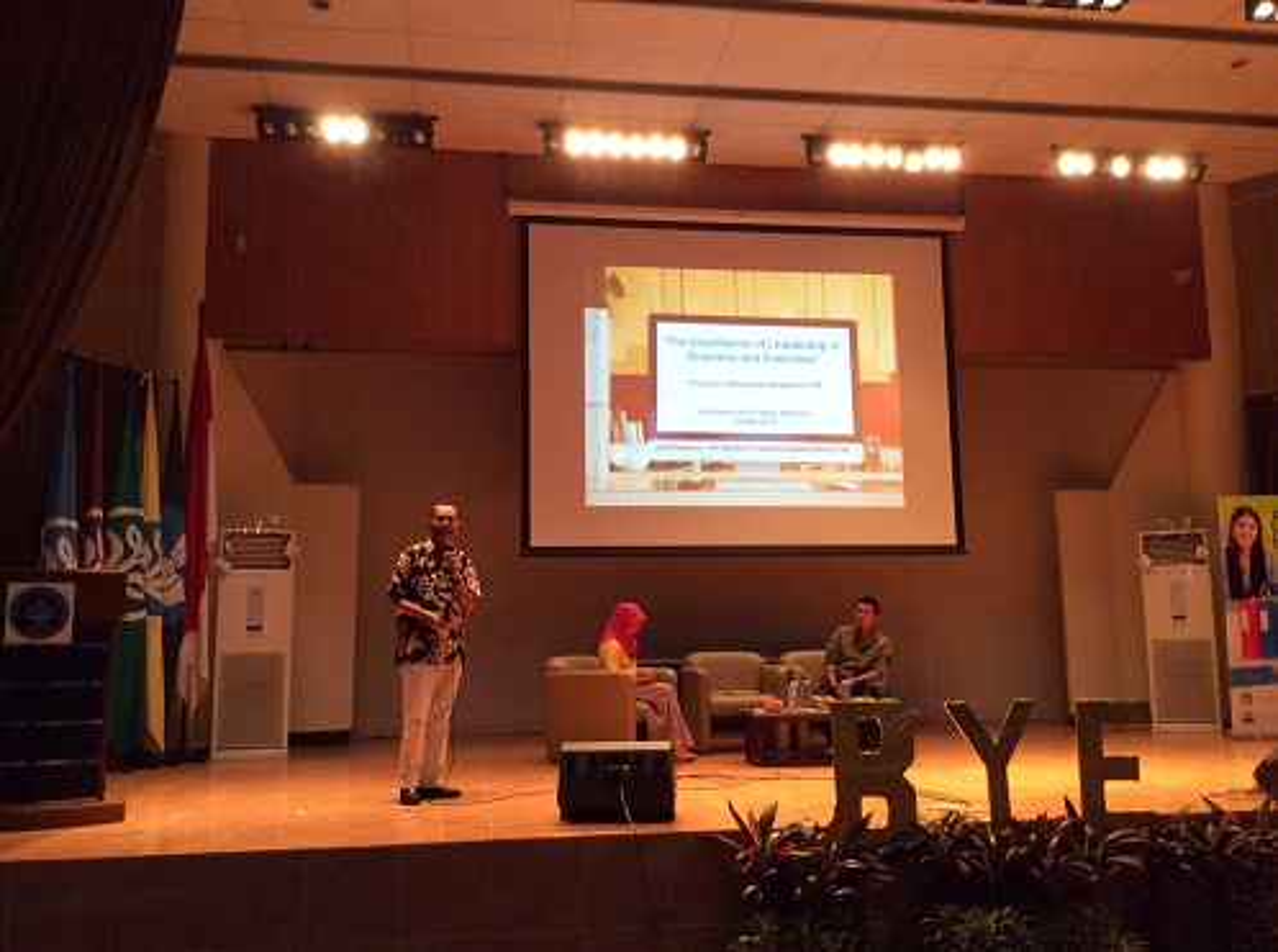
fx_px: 1179
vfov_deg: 44.0
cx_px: 639
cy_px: 476
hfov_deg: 56.9
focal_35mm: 32
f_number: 2.4
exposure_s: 1/25
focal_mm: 3.3
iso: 250
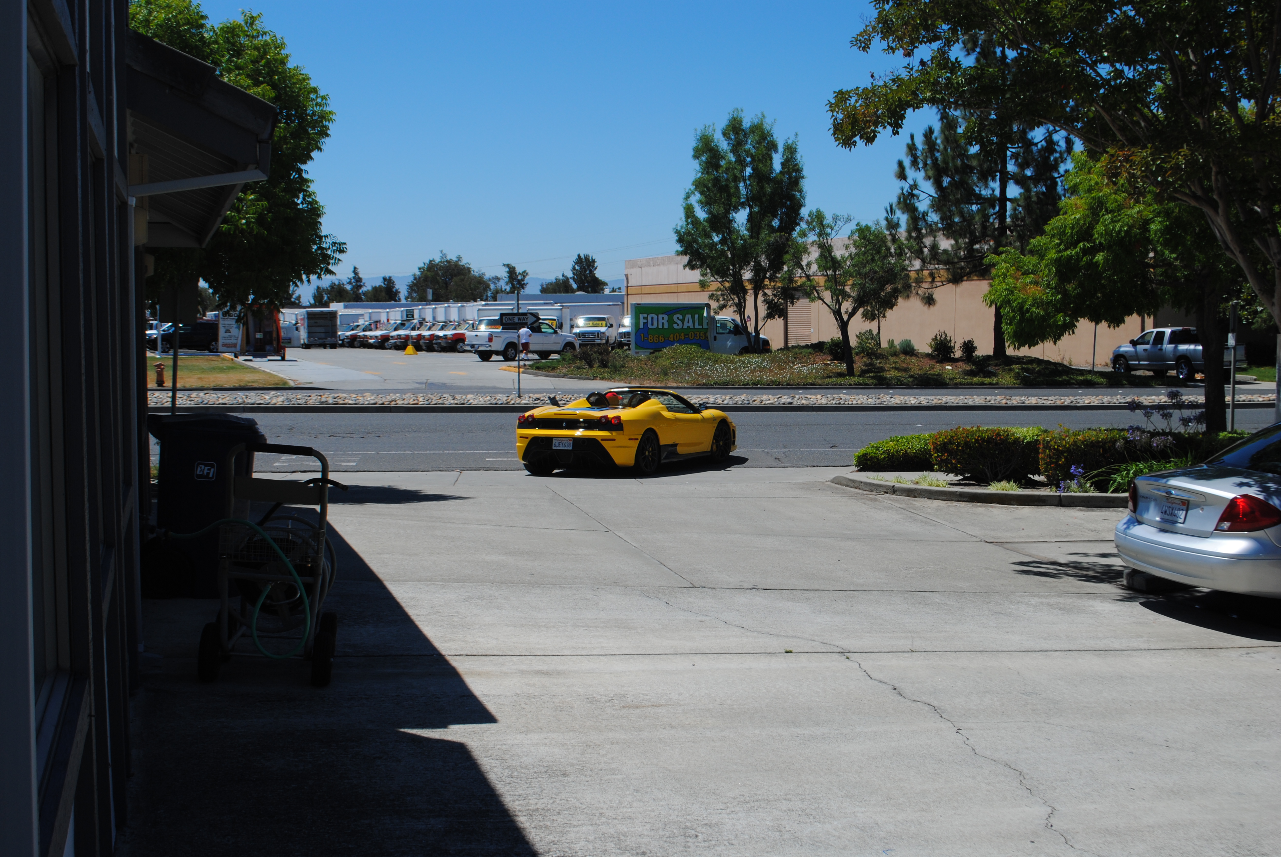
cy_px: 428
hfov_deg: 46.3
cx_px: 640
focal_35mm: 42
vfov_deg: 32.0
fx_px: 1496
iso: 100
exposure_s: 1/320
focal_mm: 28
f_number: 9
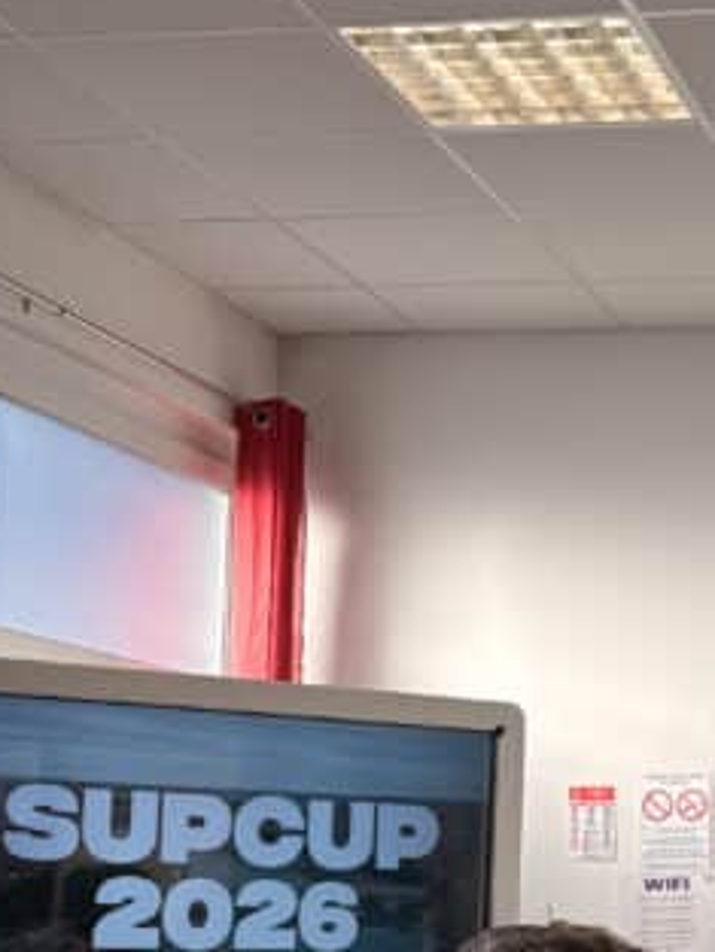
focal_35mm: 85
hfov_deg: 16.6
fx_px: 2339
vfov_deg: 22.8
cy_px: 709
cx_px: 885
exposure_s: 1/430
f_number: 1.6
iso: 50
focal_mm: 5.96
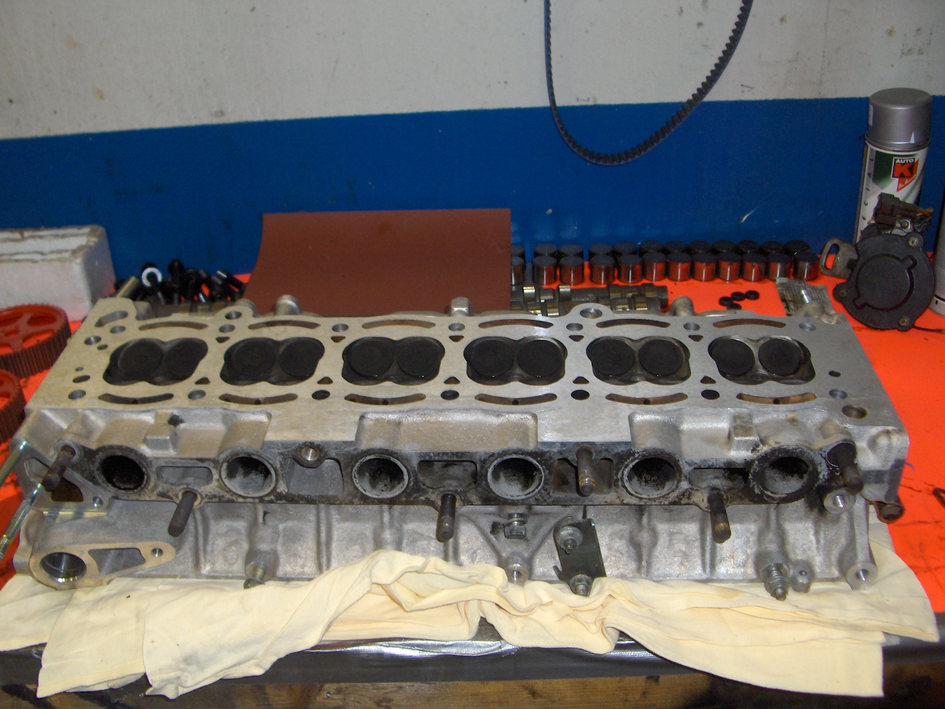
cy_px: 354
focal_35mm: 38
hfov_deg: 49.0
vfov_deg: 37.7
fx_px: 1037
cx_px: 472
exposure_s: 1/60
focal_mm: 6.4
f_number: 2.7
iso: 100
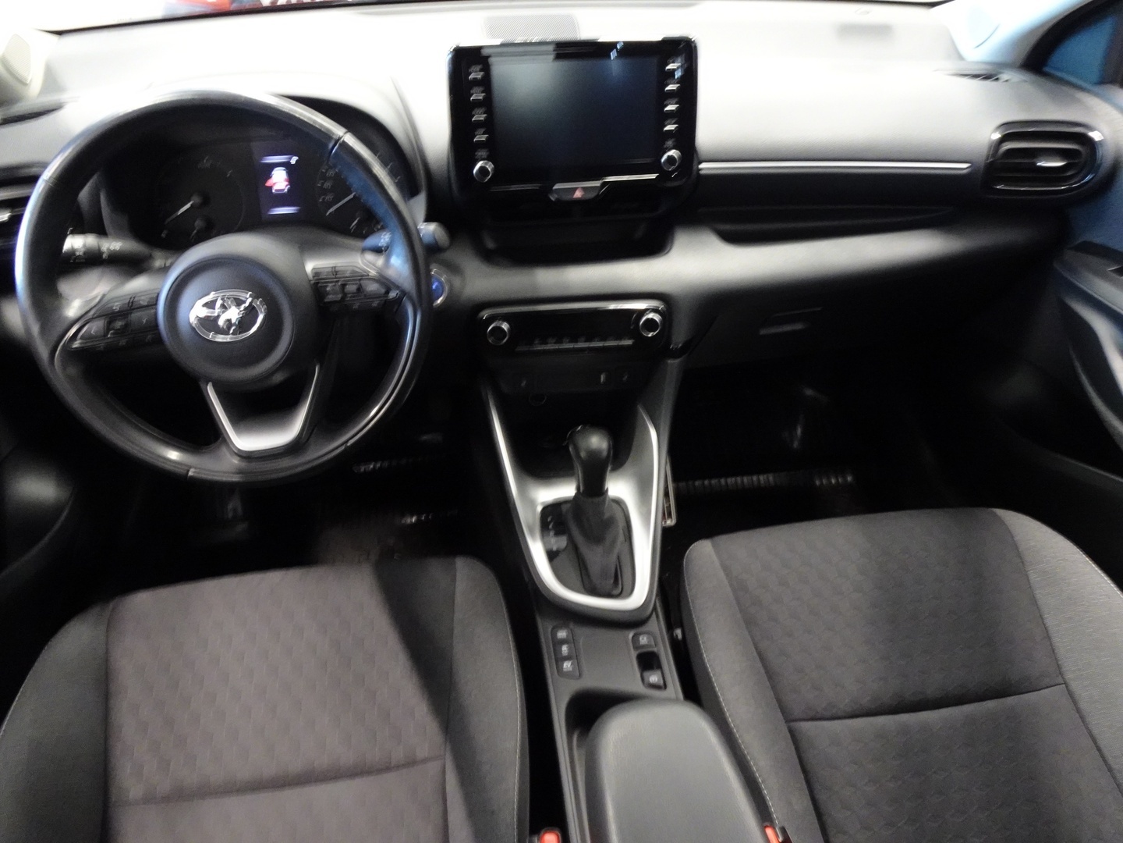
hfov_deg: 71.6
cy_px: 422
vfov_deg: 56.8
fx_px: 779
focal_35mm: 24
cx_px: 562
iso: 800
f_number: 3.5
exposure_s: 1/6
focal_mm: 4.25
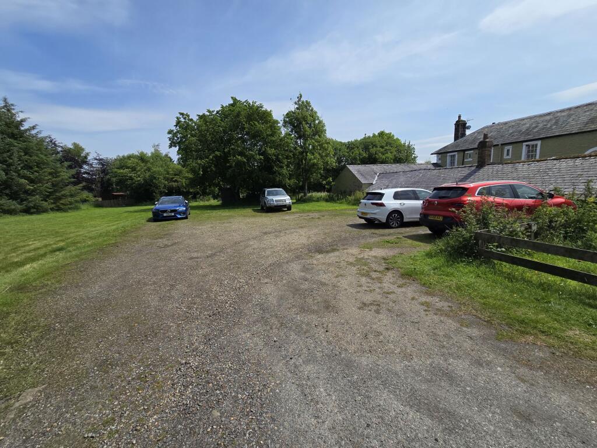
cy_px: 224
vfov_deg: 89.9
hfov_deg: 106.2
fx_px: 224
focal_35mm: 13
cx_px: 298
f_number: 2.2
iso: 50
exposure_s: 1/3018
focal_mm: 2.2
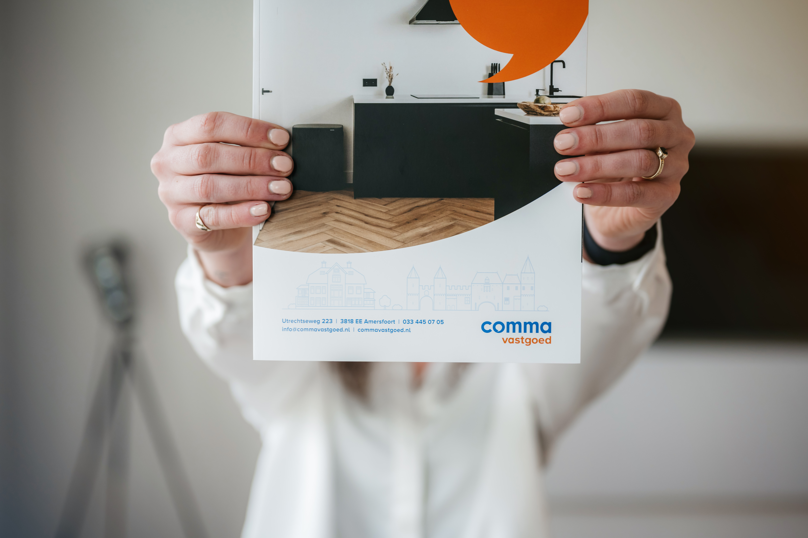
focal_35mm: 50
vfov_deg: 27.0
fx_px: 1122
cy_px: 269
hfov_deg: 39.6
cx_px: 404
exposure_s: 1/200
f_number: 1.8
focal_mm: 50
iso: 160
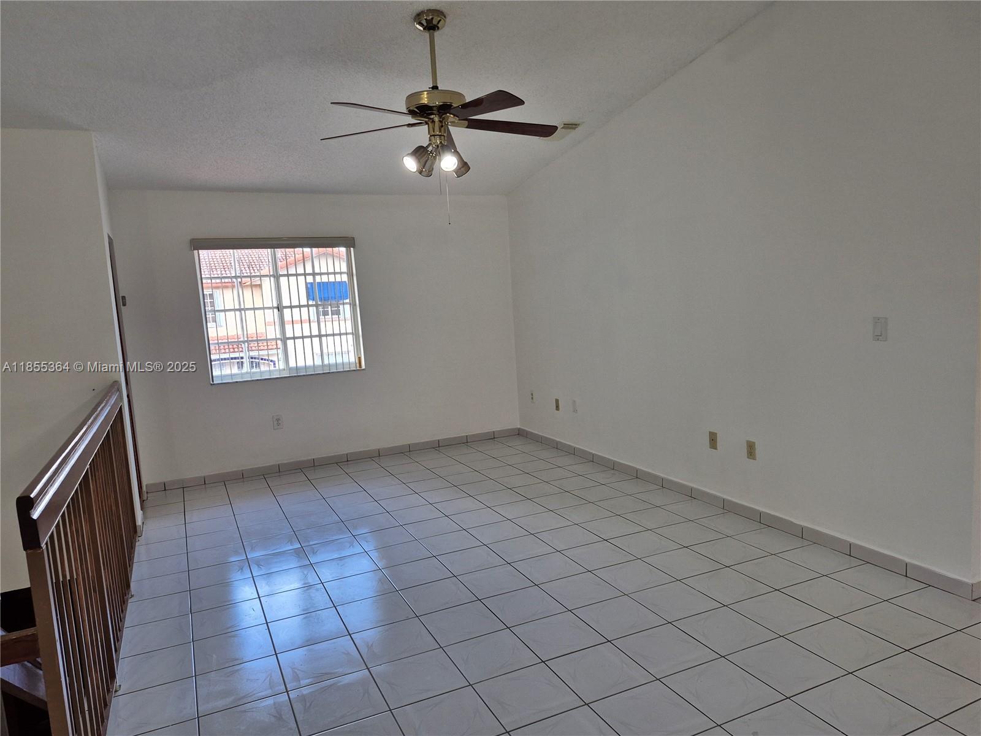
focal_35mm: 23
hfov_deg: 73.9
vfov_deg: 58.9
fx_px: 652
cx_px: 490
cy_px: 368
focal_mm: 5.4
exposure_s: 1/120
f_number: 1.8
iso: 80
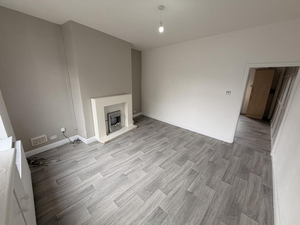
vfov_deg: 85.7
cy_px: 112
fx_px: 121
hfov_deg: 102.1
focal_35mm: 14
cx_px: 150
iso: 100
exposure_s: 1/100
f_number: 2.2
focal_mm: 2.22
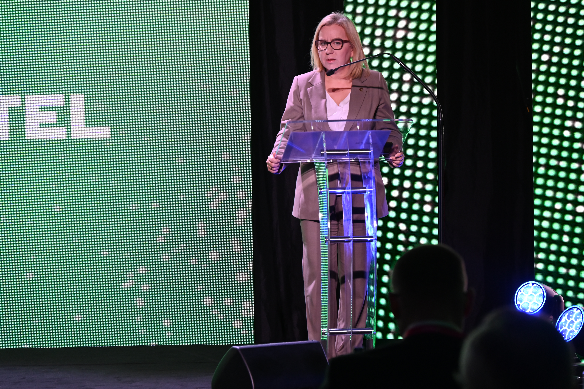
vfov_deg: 10.5
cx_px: 292
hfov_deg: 15.8
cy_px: 194
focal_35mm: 130
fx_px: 2107
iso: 1800
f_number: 6.3
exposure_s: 1/125
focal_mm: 130
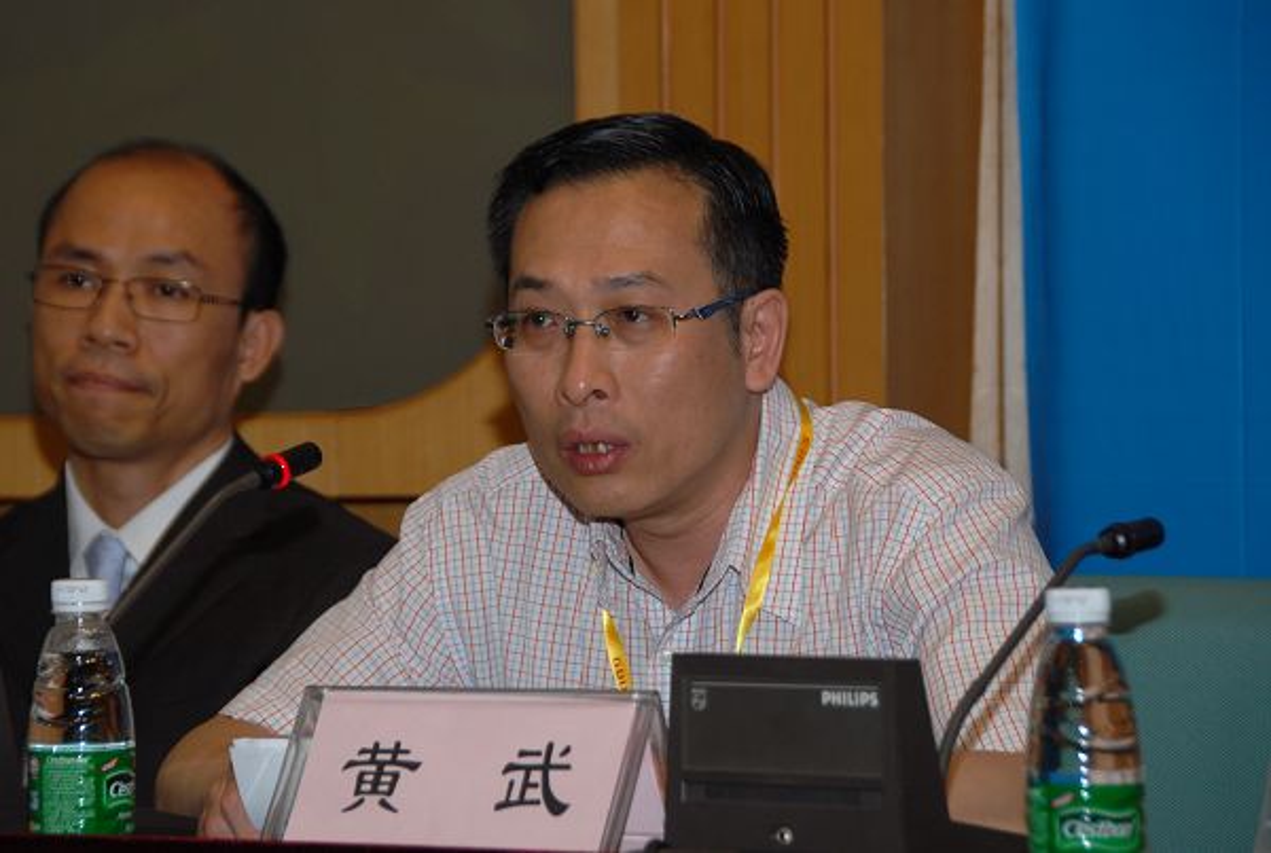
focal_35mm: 142
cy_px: 426
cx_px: 636
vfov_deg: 9.7
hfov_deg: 14.4
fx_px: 5042
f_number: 5.3
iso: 200
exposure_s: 1/60
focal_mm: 95
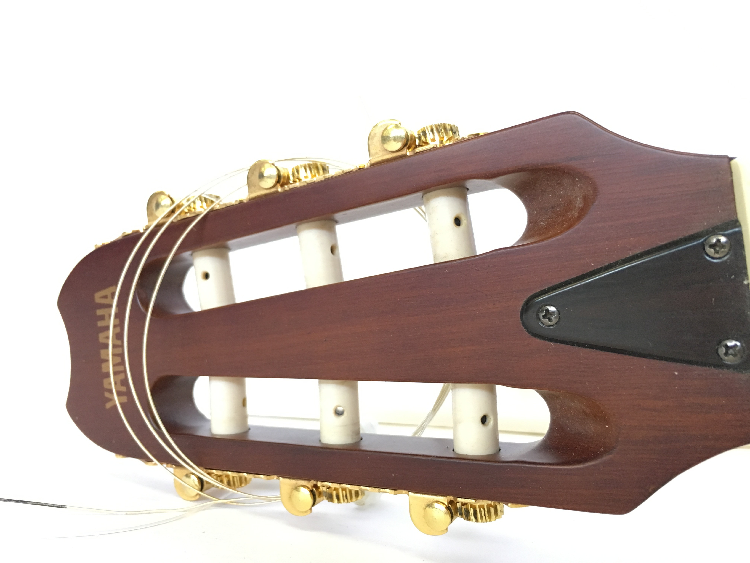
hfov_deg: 61.7
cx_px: 375
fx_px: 628
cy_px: 282
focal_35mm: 29
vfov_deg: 48.2
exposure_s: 1/33
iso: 200
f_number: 2.2
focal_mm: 4.15
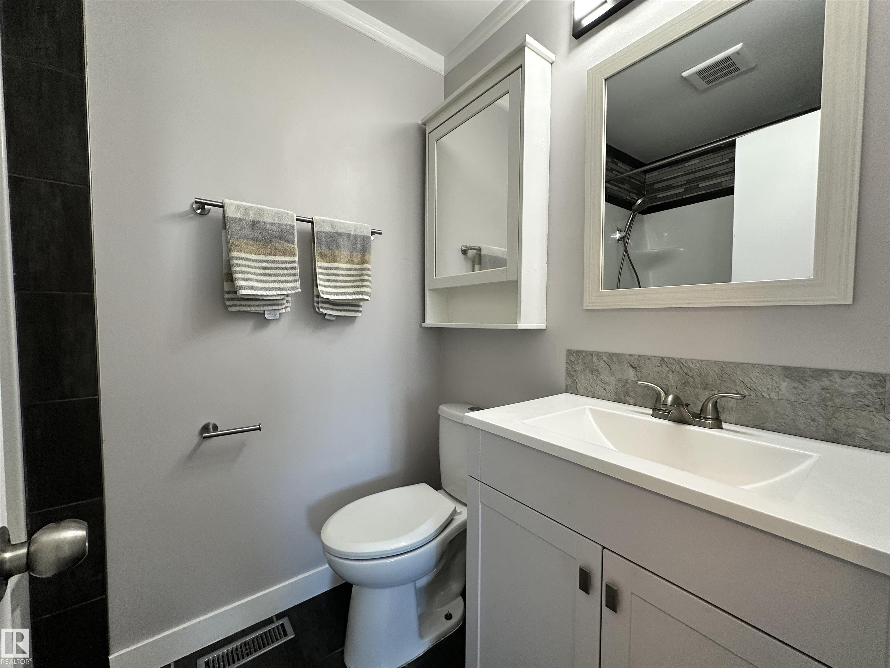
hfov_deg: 102.1
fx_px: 360
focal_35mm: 14
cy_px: 334
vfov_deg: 85.7
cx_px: 445
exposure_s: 1/120
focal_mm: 2.22
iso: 200
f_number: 2.2
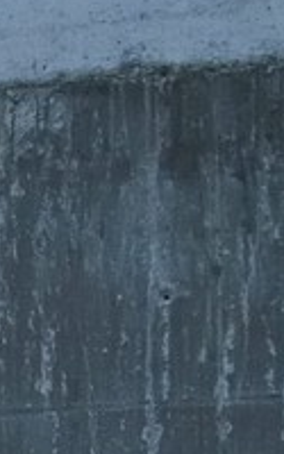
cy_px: 849
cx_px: -1038
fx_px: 2824
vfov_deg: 8.8
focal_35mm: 228
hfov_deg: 4.9
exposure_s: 1/60
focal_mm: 28
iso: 1600
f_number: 6.3
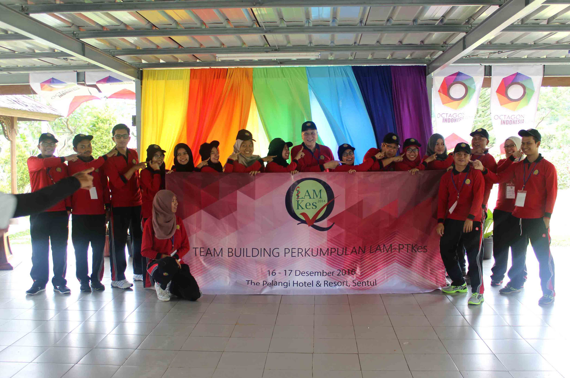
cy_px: 189
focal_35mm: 39
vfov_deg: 34.1
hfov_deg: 49.6
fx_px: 616
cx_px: 285
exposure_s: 1/250
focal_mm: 26
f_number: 3.2
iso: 2000
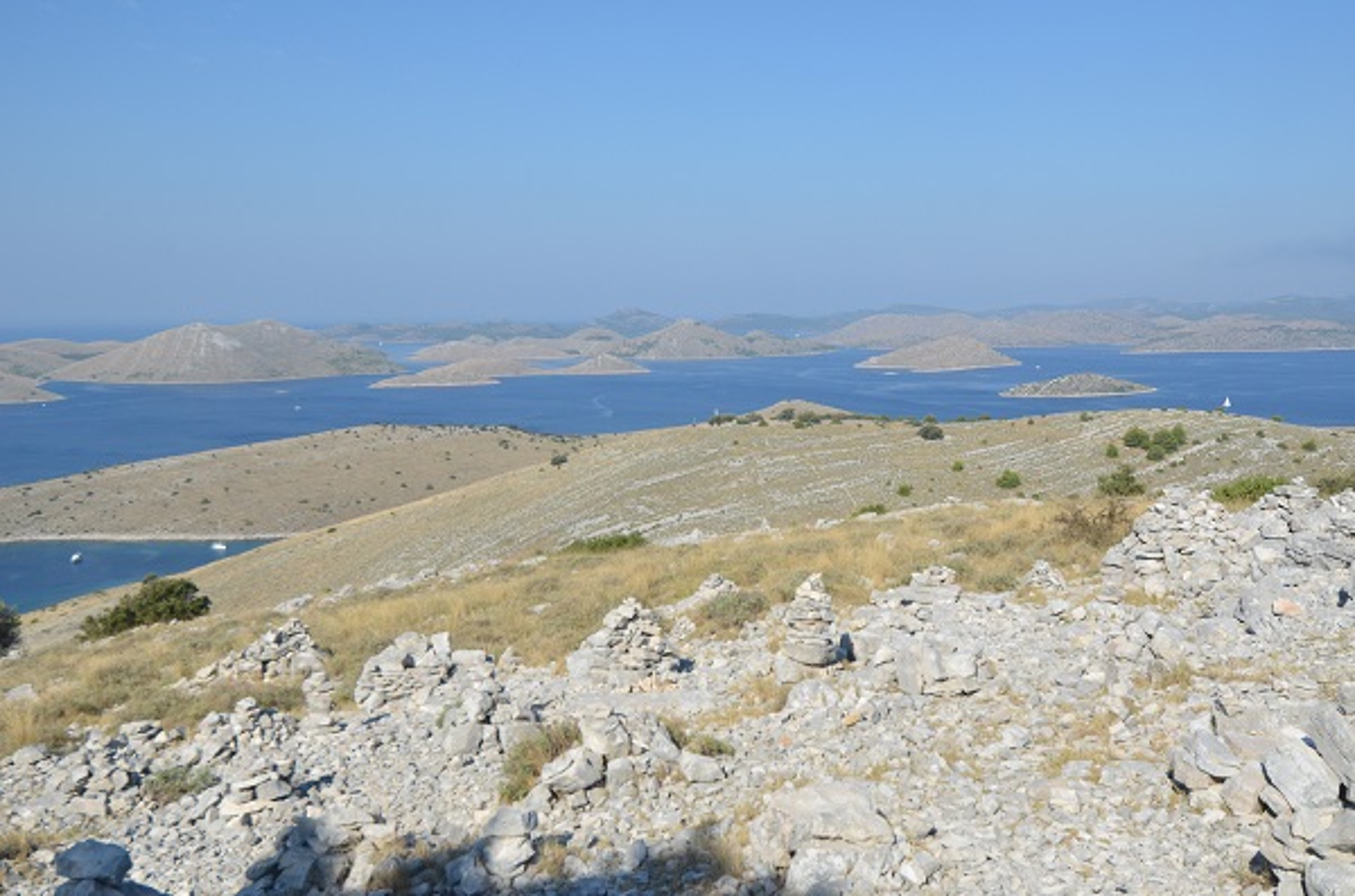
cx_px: 678
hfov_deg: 53.2
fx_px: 1352
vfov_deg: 36.7
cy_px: 448
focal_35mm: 36
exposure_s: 1/2500
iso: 640
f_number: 6.3
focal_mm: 24
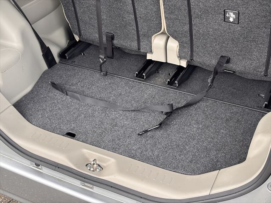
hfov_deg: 36.8
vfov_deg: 28.0
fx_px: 407
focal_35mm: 52
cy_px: 102
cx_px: 136
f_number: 1.6
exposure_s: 1/60
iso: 80
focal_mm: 5.96
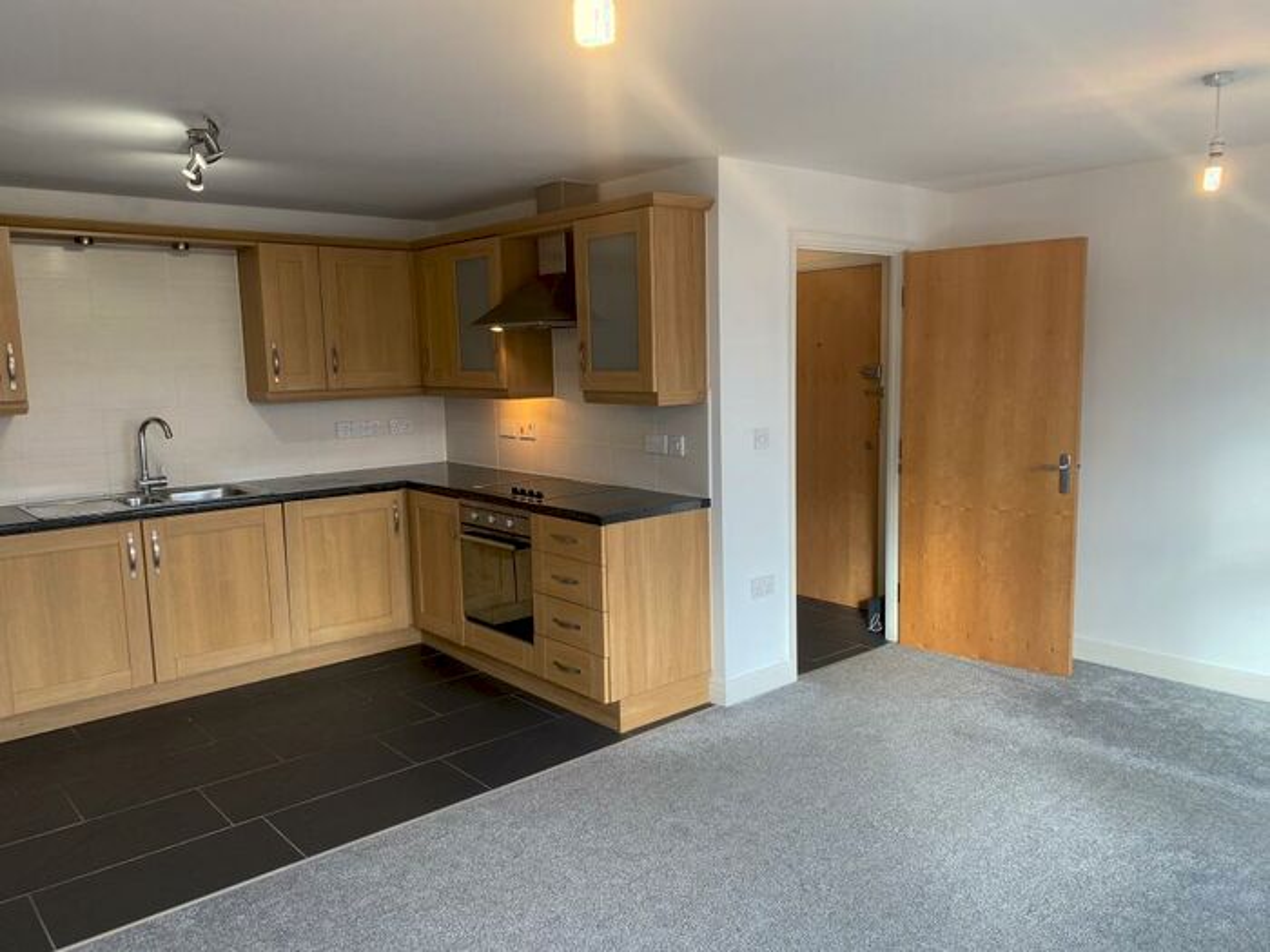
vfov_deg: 53.1
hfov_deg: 67.3
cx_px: 635
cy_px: 476
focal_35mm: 26
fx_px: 954
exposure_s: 1/100
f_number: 1.8
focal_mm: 4.25
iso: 80
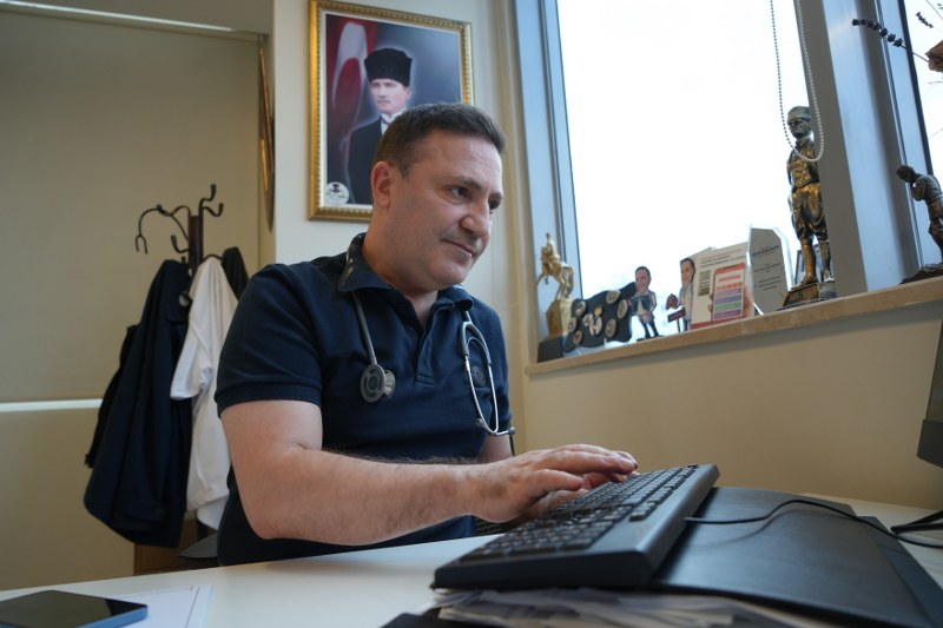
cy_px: 314
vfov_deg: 53.1
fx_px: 628
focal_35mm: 24
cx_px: 472
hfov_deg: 73.8
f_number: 4
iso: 800
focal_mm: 24
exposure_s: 1/160
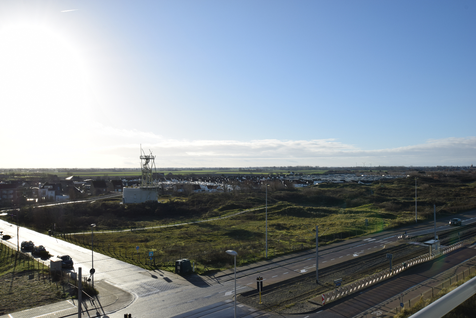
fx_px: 397
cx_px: 238
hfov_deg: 61.9
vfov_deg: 43.6
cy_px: 159
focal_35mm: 30
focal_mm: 20
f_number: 11
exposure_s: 1/125
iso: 100
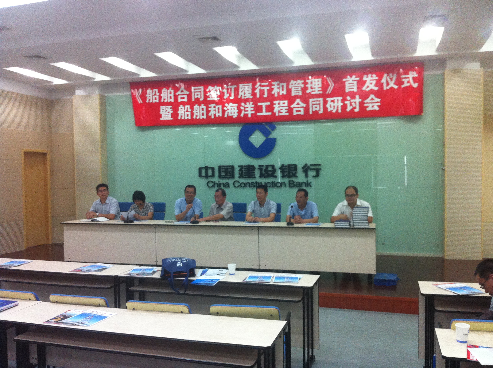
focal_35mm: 35
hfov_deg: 52.7
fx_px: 498
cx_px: 246
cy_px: 184
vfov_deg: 40.6
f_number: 2.8
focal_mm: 3.85
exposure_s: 1/15
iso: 200
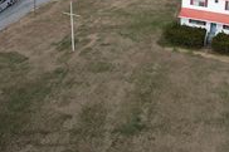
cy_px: -18
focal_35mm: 52
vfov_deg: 24.1
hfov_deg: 38.2
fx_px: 330
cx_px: 120
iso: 100
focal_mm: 8.38
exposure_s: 1/1600
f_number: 2.8
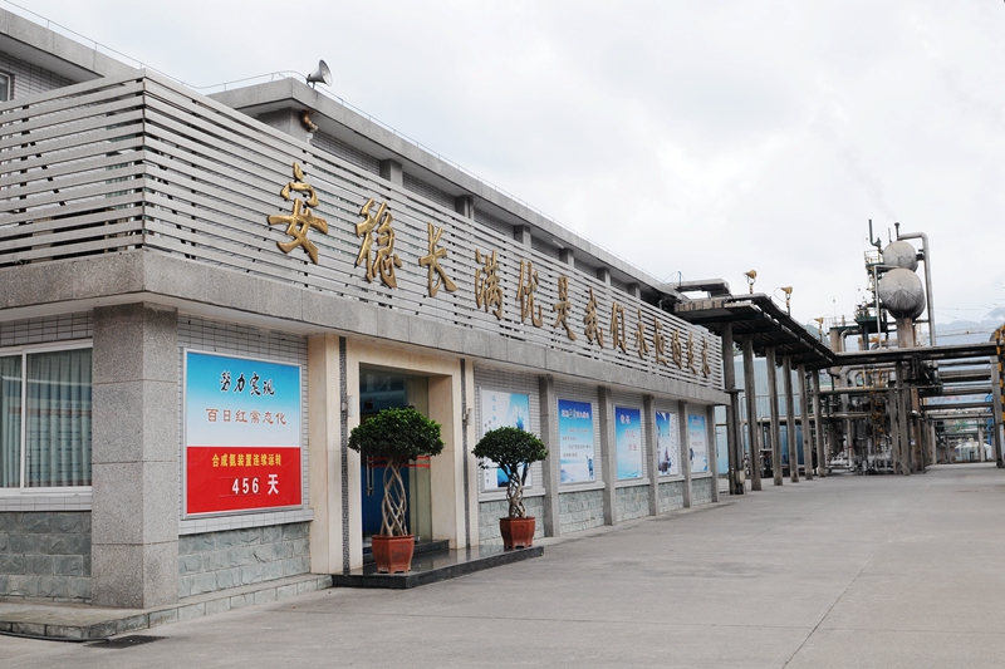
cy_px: 334
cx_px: 502
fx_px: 1005
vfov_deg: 36.9
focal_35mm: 36
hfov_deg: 53.1
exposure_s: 1/250
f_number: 5.6
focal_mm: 24
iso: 320
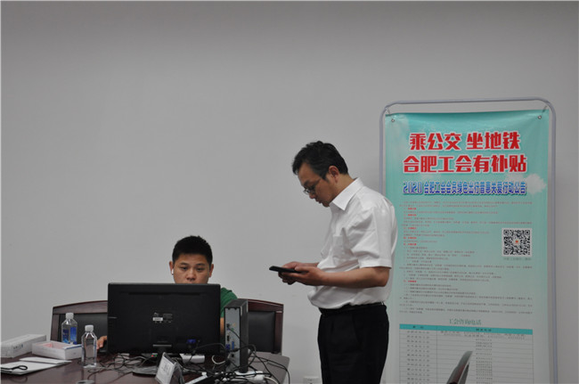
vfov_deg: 23.7
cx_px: 290
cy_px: 192
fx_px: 915
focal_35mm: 57
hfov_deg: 35.1
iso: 1000
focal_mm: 38
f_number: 7.1
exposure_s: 1/50
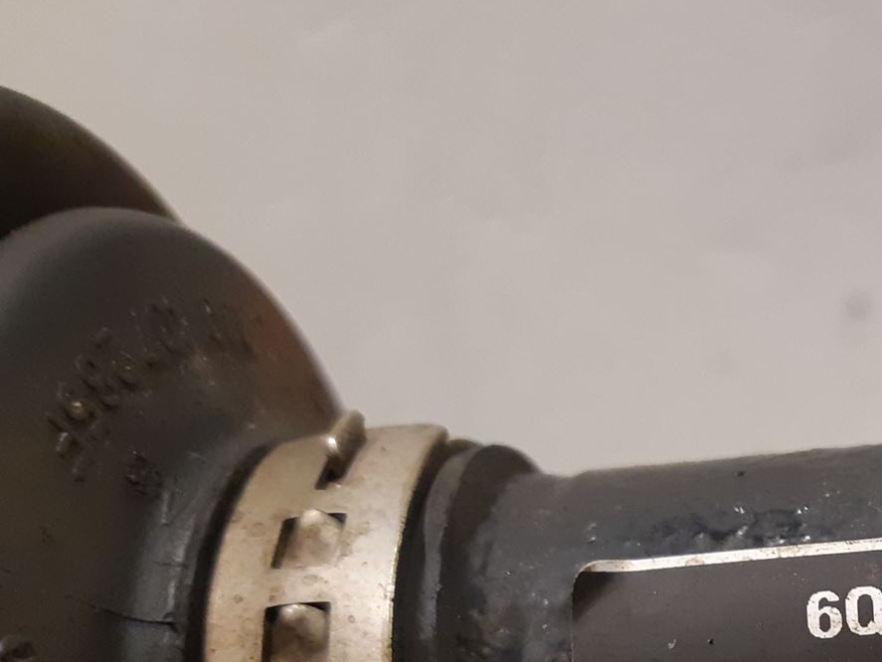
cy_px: 680
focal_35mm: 60
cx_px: 994
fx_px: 1529
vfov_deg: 23.3
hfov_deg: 28.8
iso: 250
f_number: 1.7
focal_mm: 3.93
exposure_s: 1/50
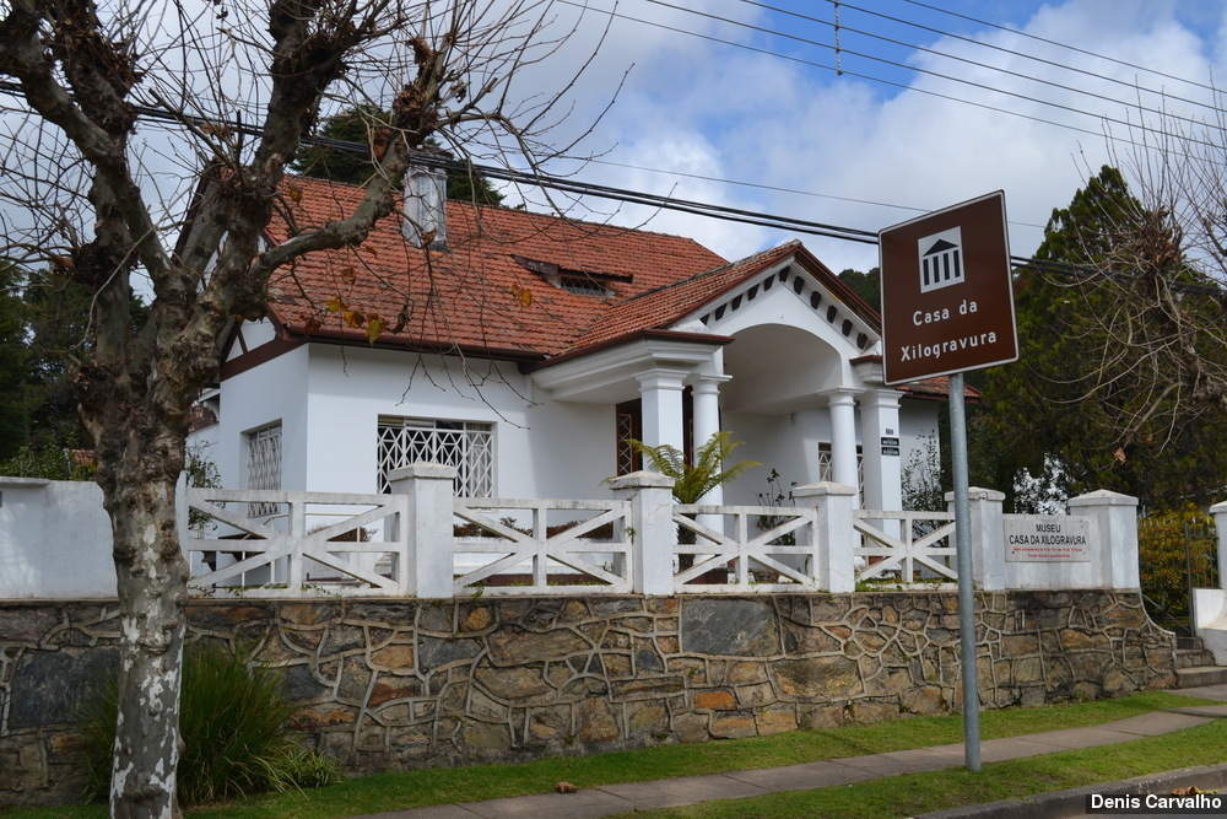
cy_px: 410
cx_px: 614
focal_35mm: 39
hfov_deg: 49.5
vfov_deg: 34.2
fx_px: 1329
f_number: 8
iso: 100
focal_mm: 26
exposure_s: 1/250
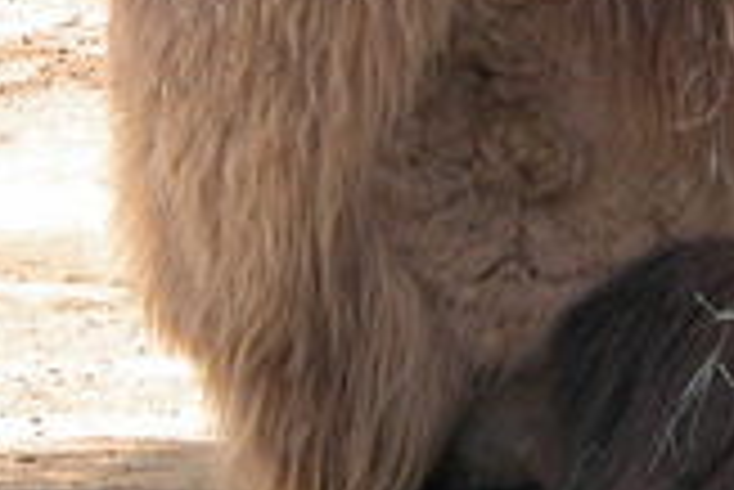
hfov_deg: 4.1
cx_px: 1549
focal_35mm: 501
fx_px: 10224
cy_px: -265
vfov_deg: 2.7
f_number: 3.6
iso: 100
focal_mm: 25.4
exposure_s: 1/123
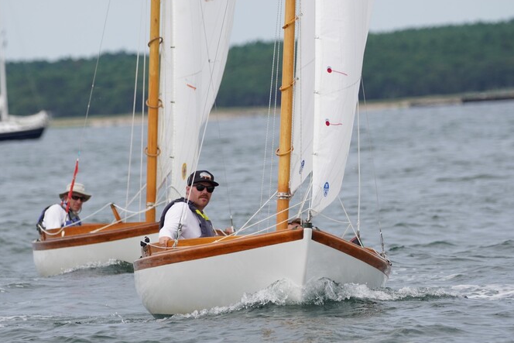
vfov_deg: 2.4
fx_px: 8077
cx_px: 233
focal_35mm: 566
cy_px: 147
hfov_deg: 3.6
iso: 250
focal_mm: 313
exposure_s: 1/1250
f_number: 5.6
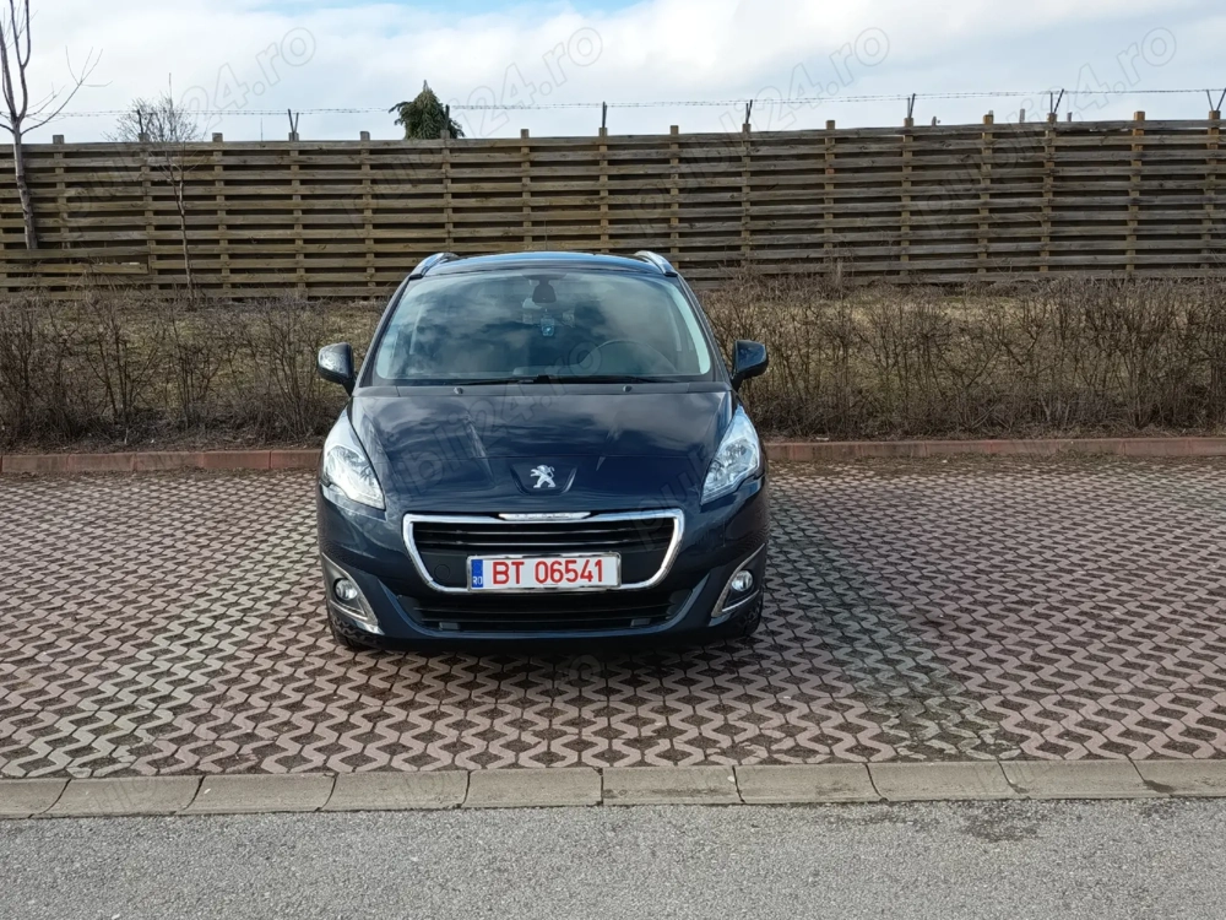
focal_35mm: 36
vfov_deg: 39.7
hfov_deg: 51.4
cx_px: 613
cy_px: 460
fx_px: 1275
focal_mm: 5.24
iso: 50
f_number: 1.7
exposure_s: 1/271
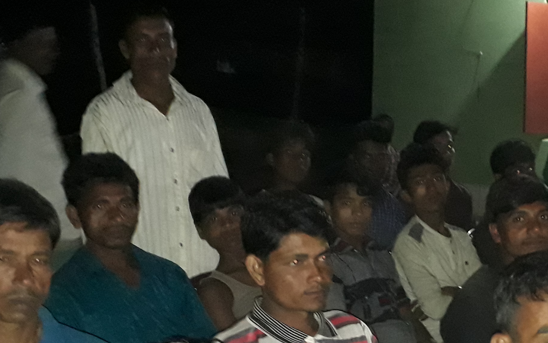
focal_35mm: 65
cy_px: 348
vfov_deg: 19.4
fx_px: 971
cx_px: 465
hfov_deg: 30.5
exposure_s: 1/17
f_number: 1.9
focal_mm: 3.6
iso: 500
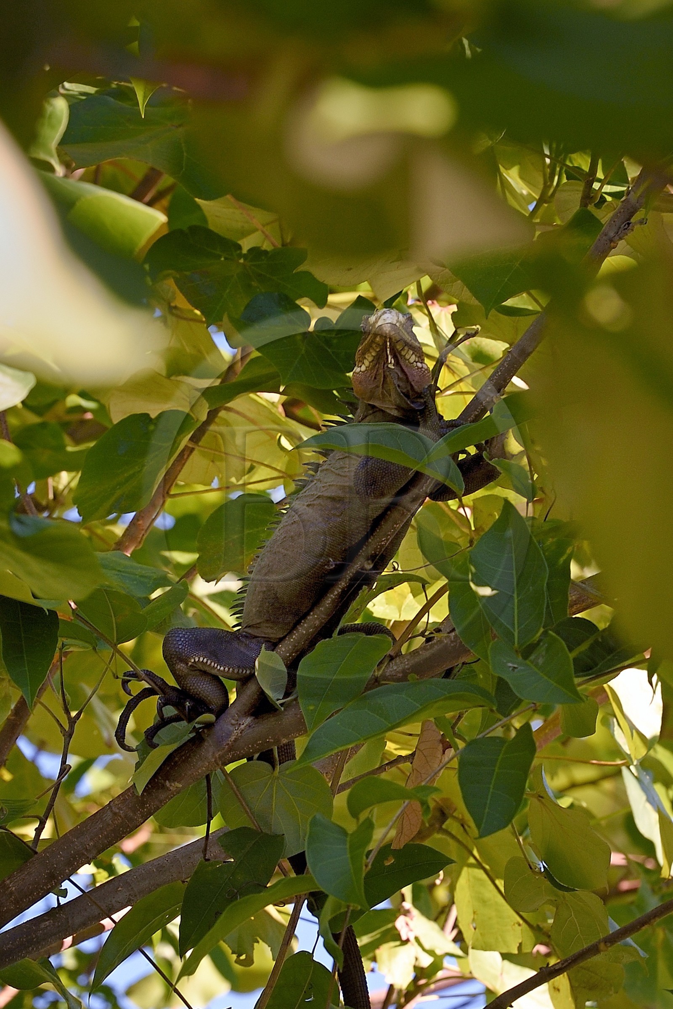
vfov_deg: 10.3
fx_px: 5608
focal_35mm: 200
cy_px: 504
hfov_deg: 6.9
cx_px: 336
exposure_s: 1/250
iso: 200
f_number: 7.1
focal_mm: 200
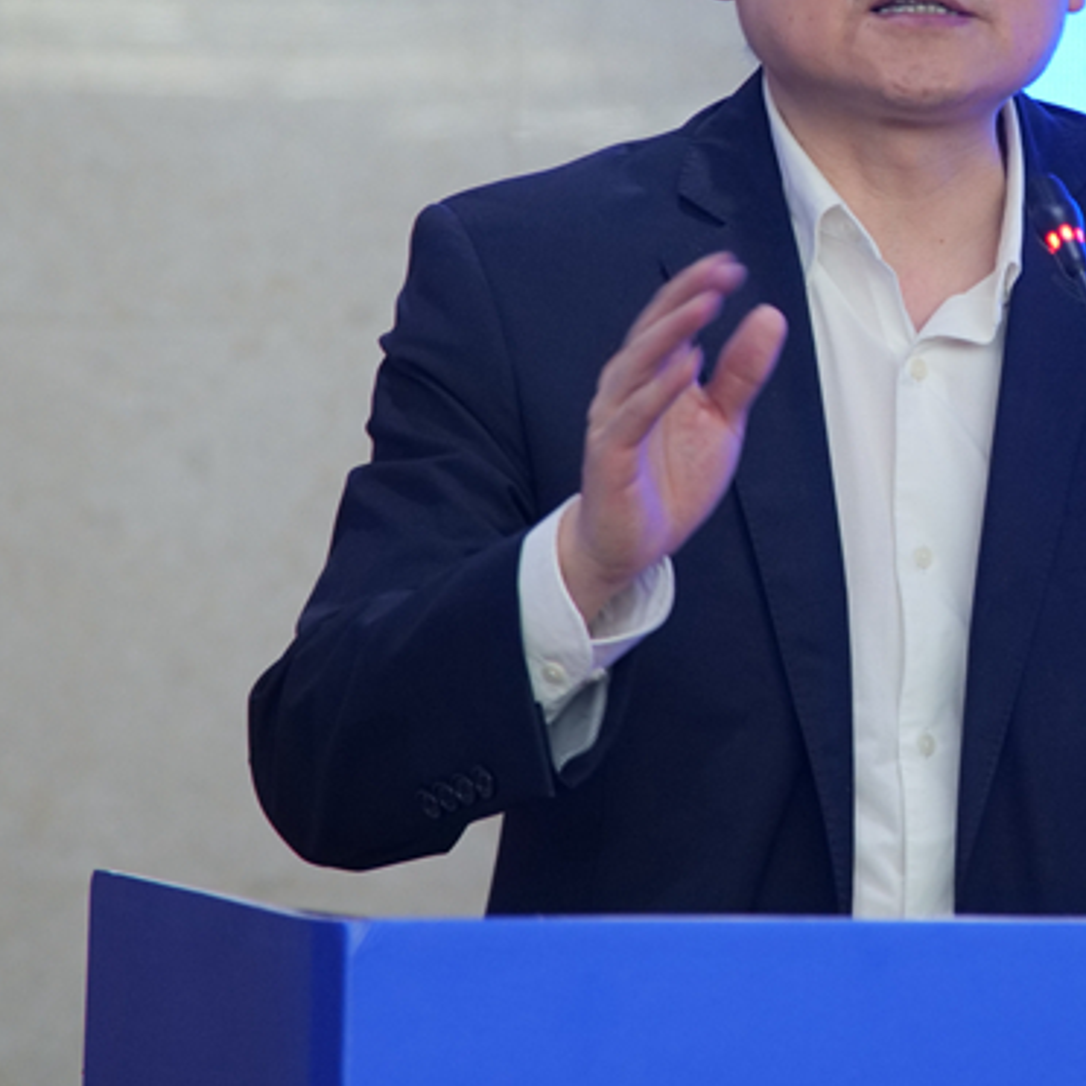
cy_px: 255
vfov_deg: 7.3
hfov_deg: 7.3
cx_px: 981
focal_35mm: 240
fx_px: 8519
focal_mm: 105
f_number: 4
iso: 3200
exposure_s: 1/100
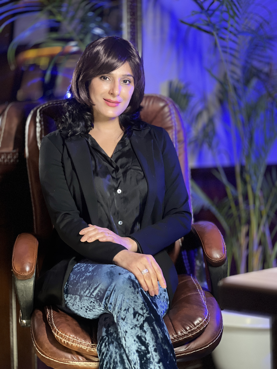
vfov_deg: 25.3
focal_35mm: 77
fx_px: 822
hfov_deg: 19.1
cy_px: 184
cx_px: 138
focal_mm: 9
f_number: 2.8
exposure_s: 1/24
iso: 400
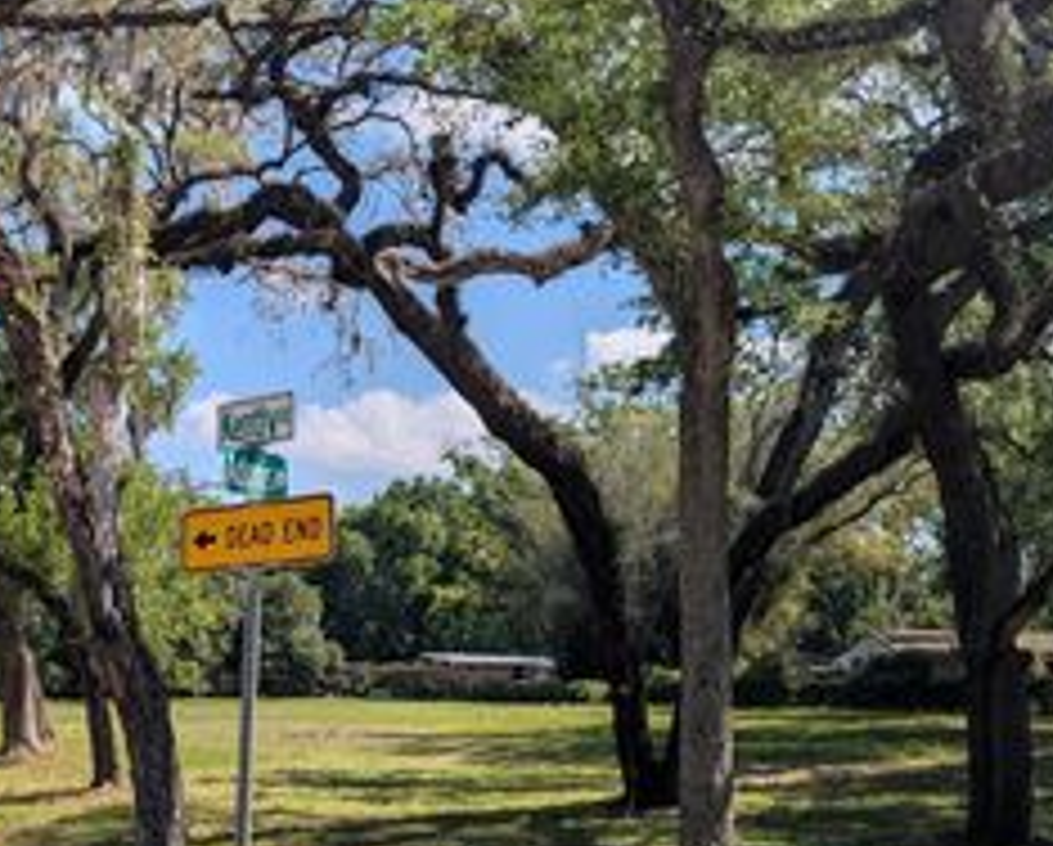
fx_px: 1561
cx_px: 266
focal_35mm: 50
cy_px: 608
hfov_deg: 36.4
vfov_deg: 30.0
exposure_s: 1/1052
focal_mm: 6.9
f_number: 1.68
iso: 19
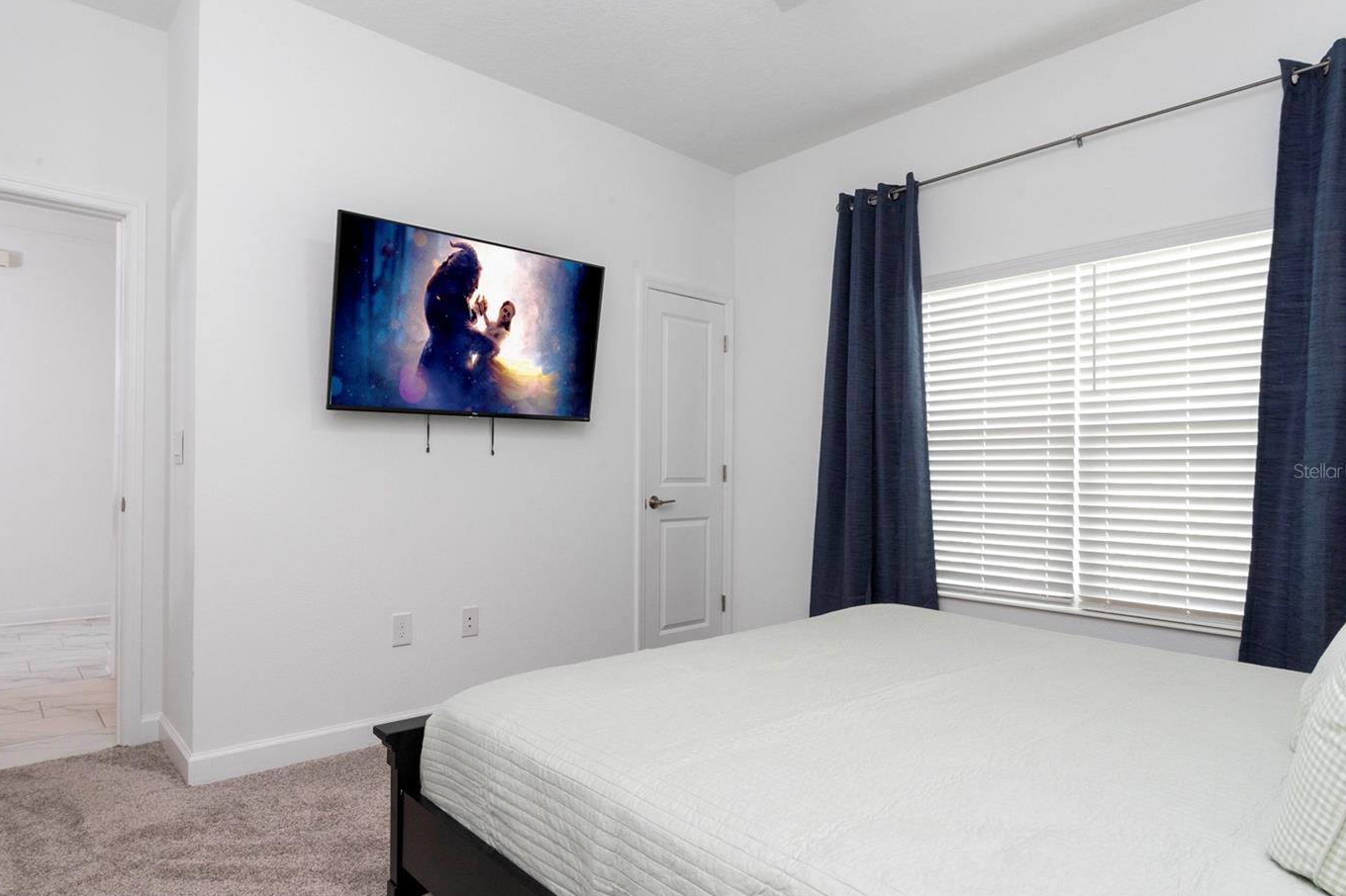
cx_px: 590
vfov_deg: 61.9
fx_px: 748
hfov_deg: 83.6
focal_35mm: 20
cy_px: 471
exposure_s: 1/13
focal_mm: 17
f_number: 16
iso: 800
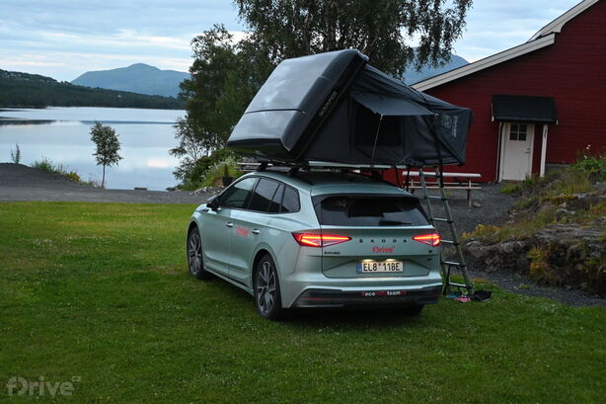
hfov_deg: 40.0
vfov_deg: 27.2
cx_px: 303
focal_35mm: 50
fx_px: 833
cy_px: 202
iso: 3200
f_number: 5
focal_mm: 33
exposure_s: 1/100
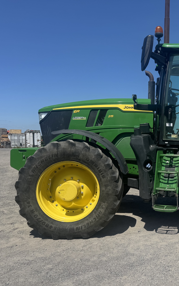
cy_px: 143
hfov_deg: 34.5
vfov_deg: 56.7
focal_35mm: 34
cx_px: 171
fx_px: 265
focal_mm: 6.76
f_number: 1.78
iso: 80
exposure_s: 1/4950
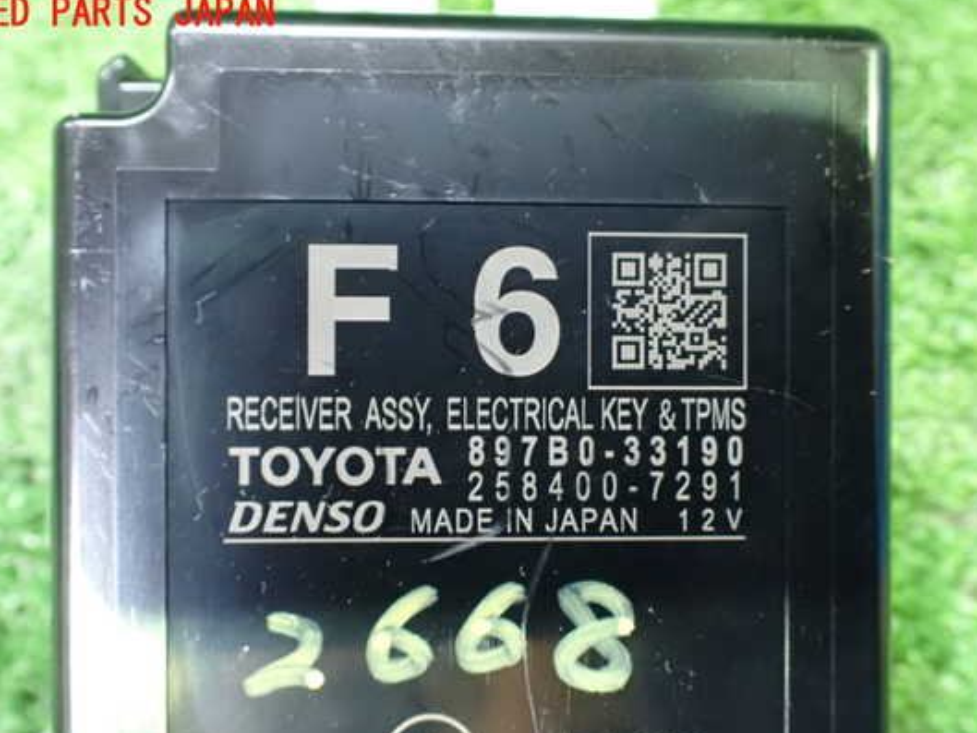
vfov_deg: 41.8
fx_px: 960
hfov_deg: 53.9
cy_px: 406
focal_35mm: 34
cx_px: 493
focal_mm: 5.4
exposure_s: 1/30
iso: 1600
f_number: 2.3
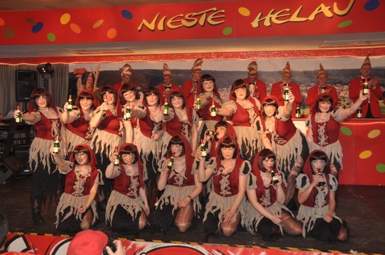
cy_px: 128
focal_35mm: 39
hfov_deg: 49.6
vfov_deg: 34.1
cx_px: 192
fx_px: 417
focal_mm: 26
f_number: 4
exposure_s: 1/60
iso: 200
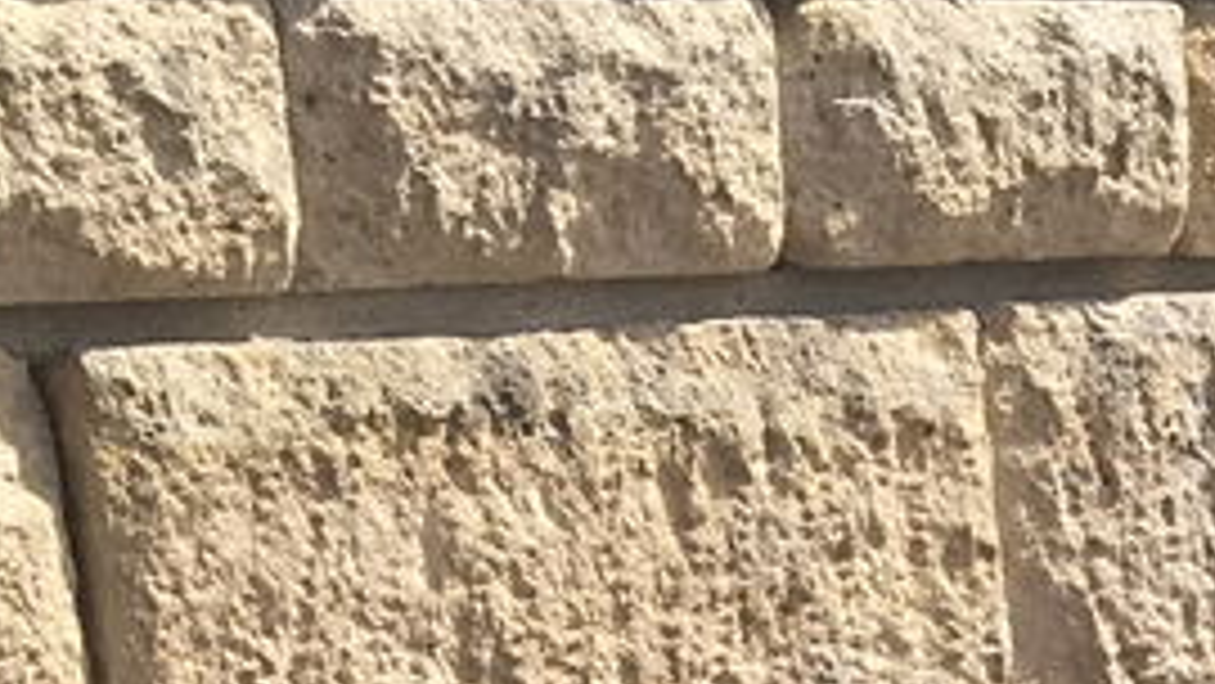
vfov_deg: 5.9
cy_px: 2174
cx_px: 2606
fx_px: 6026
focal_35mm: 187
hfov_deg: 10.4
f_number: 2.2
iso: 25
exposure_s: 1/1304
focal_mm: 4.15
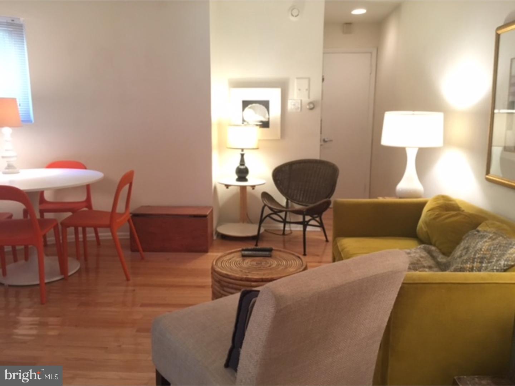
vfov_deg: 48.2
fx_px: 431
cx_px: 258
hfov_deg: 61.7
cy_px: 193
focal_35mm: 29
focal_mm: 4.15
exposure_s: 1/30
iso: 200
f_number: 2.2
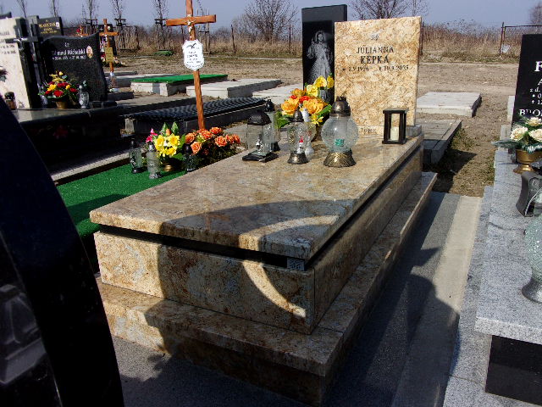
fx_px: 438
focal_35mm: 28
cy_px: 204
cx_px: 271
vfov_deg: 49.7
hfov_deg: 63.4
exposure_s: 1/150
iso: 80
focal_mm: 5.1
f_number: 10.8
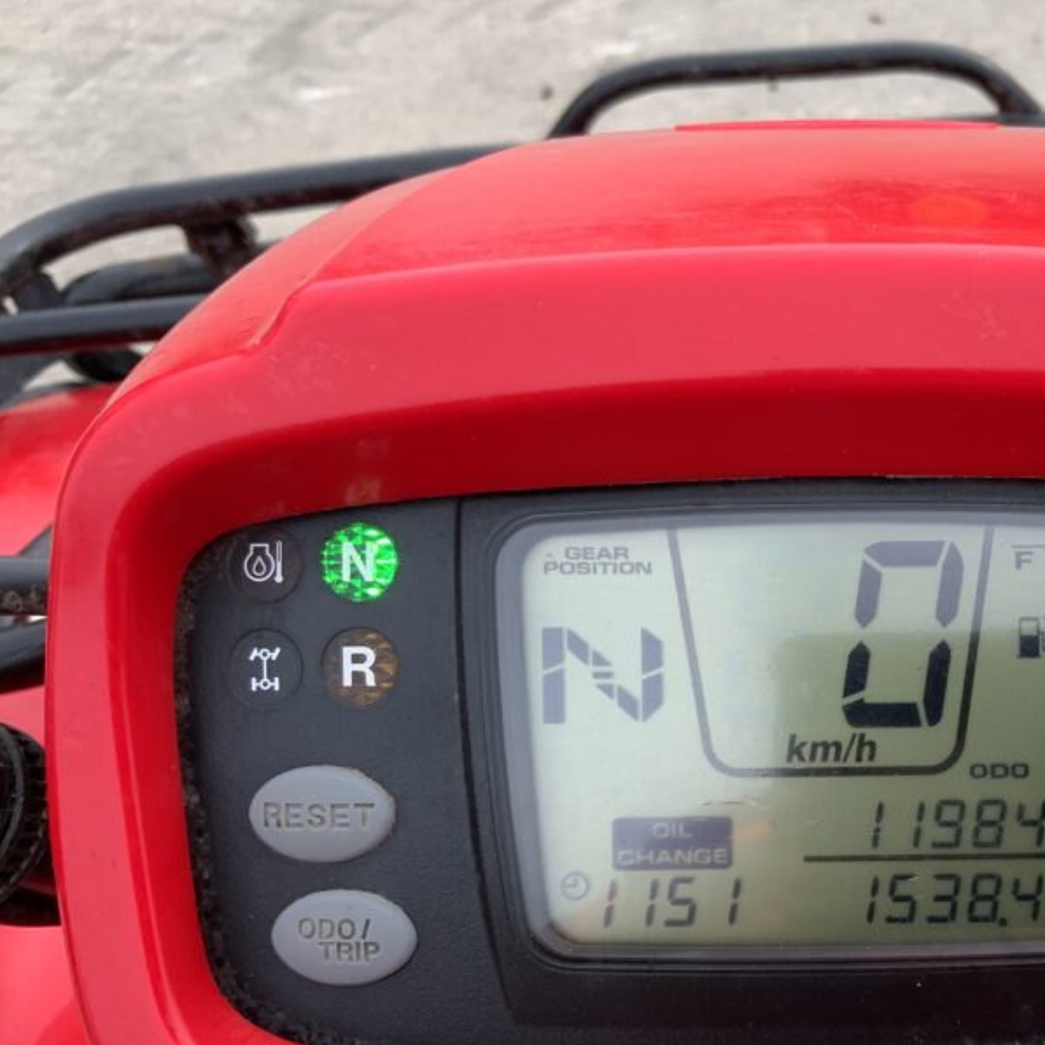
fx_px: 1503
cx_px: 894
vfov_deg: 38.0
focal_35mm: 44
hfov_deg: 36.5
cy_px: 669
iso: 16
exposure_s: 1/256
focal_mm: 3
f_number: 1.8
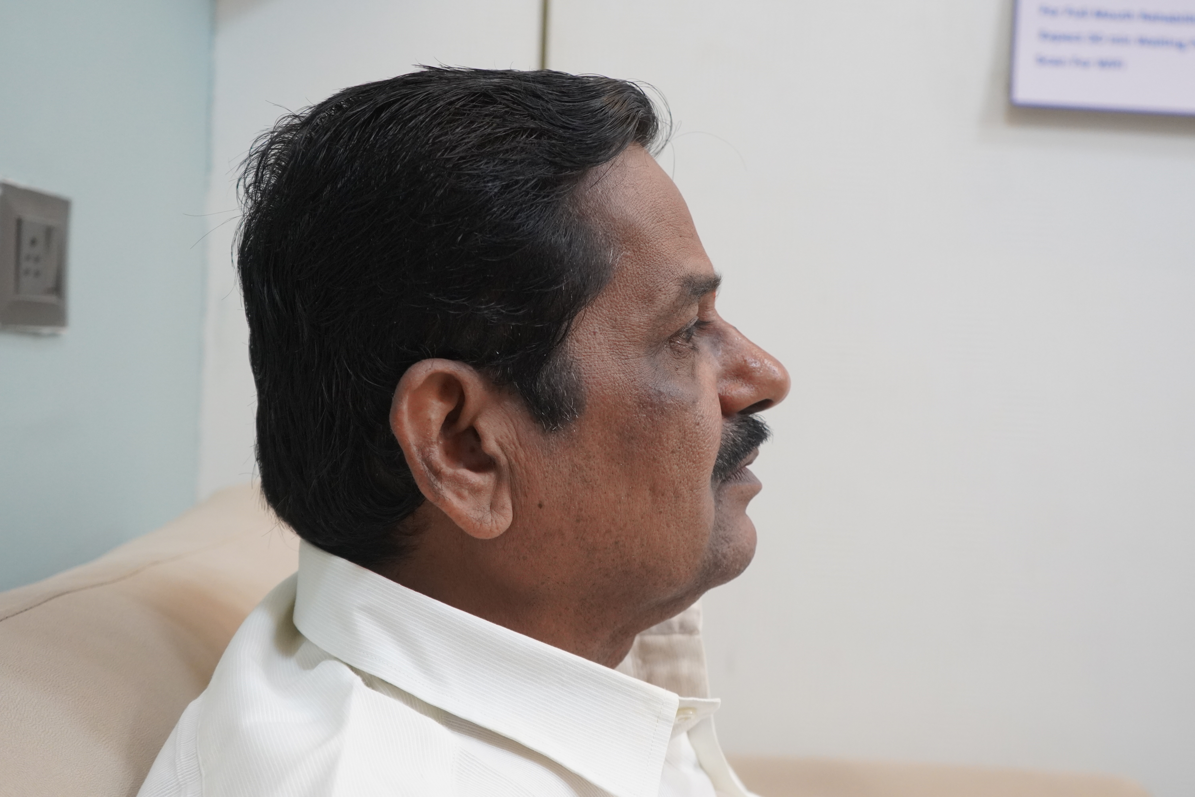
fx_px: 1394
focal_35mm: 42
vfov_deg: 31.9
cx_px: 598
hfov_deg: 46.4
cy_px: 398
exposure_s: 1/160
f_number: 4
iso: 2000
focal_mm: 28
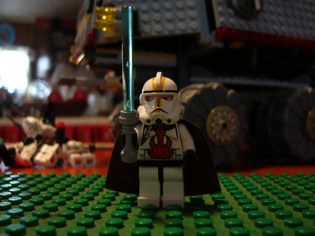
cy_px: 118
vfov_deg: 40.7
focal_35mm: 35
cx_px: 158
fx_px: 318
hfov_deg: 52.6
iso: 200
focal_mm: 5.8
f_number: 2.8
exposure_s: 1/8
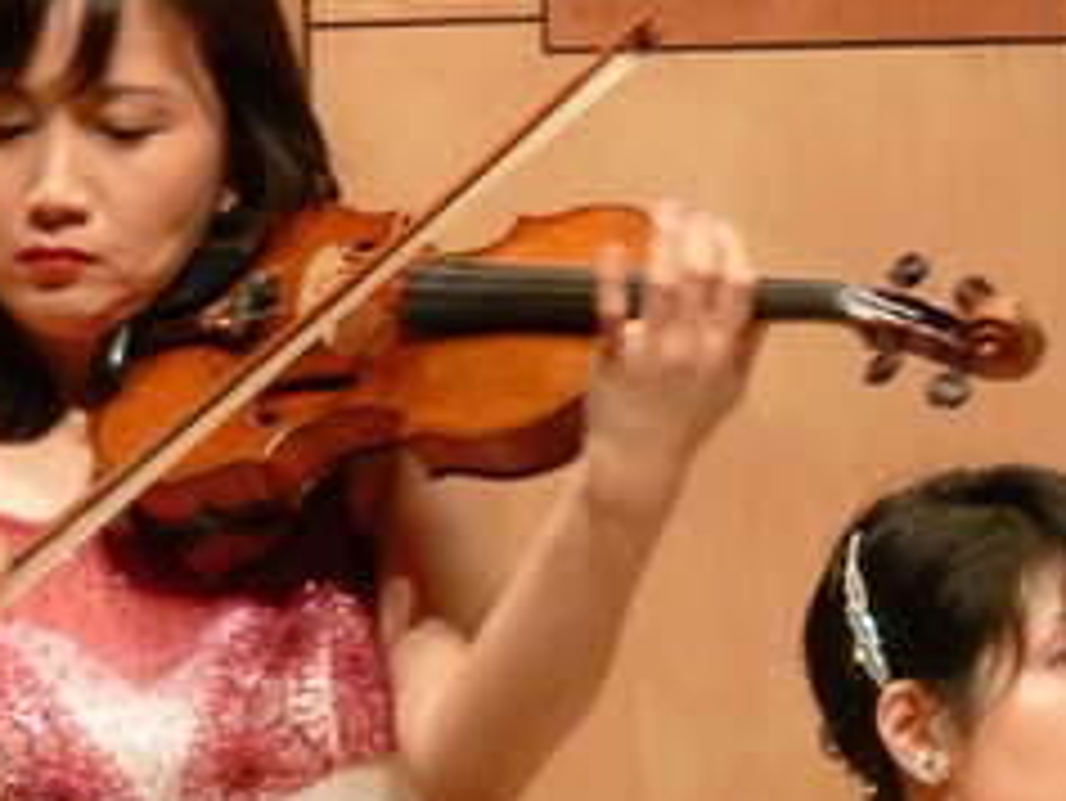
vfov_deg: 2.3
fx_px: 19842
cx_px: 805
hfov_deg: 3.1
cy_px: 698
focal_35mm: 644
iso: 200
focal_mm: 40.4
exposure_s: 1/20
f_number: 3.6
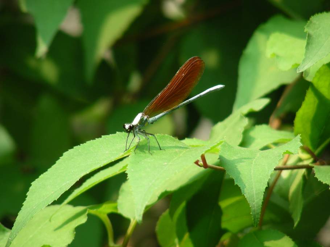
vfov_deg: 3.9
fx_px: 3622
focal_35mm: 380
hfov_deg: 5.2
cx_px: 165
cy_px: 124
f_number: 3.5
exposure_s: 1/91.5
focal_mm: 63.3
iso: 50
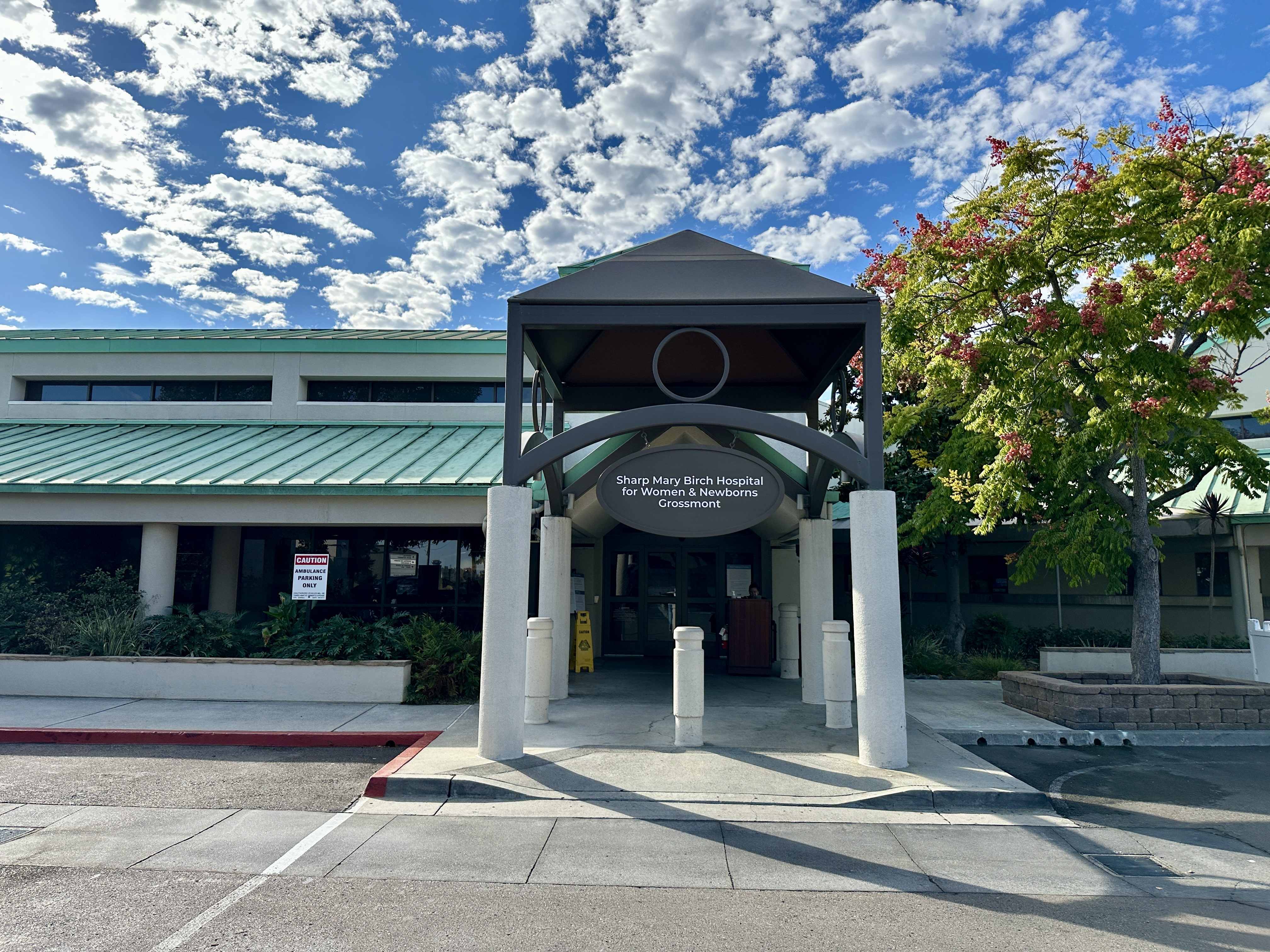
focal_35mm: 24
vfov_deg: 56.8
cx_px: 635
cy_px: 476
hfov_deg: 71.6
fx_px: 881
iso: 80
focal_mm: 6.86
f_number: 1.78
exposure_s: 1/3058
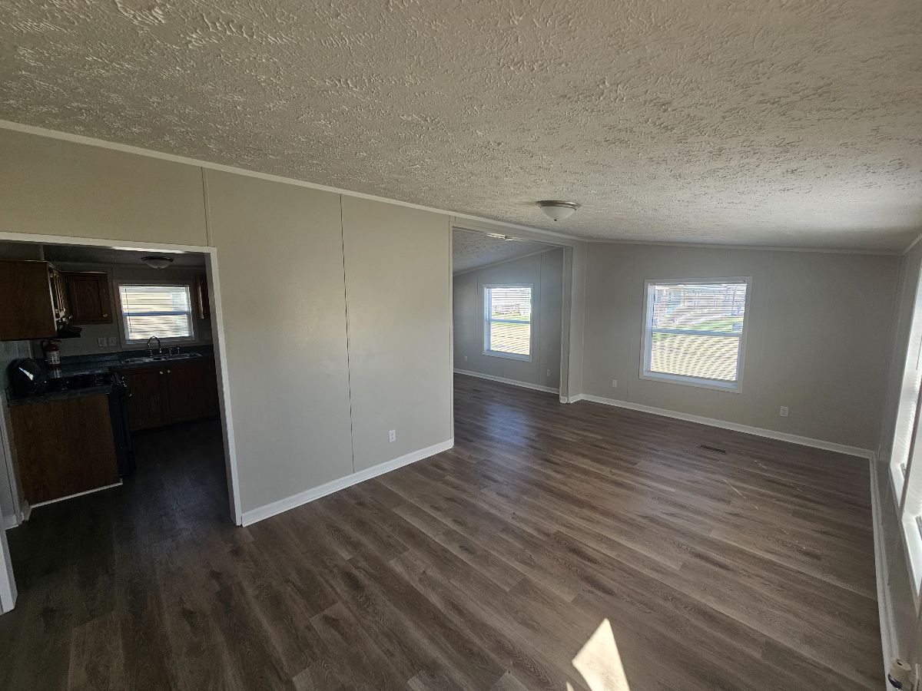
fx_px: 346
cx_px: 461
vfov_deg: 89.9
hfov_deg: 106.2
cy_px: 346
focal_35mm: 13
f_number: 2.2
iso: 50
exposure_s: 1/127
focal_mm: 2.2
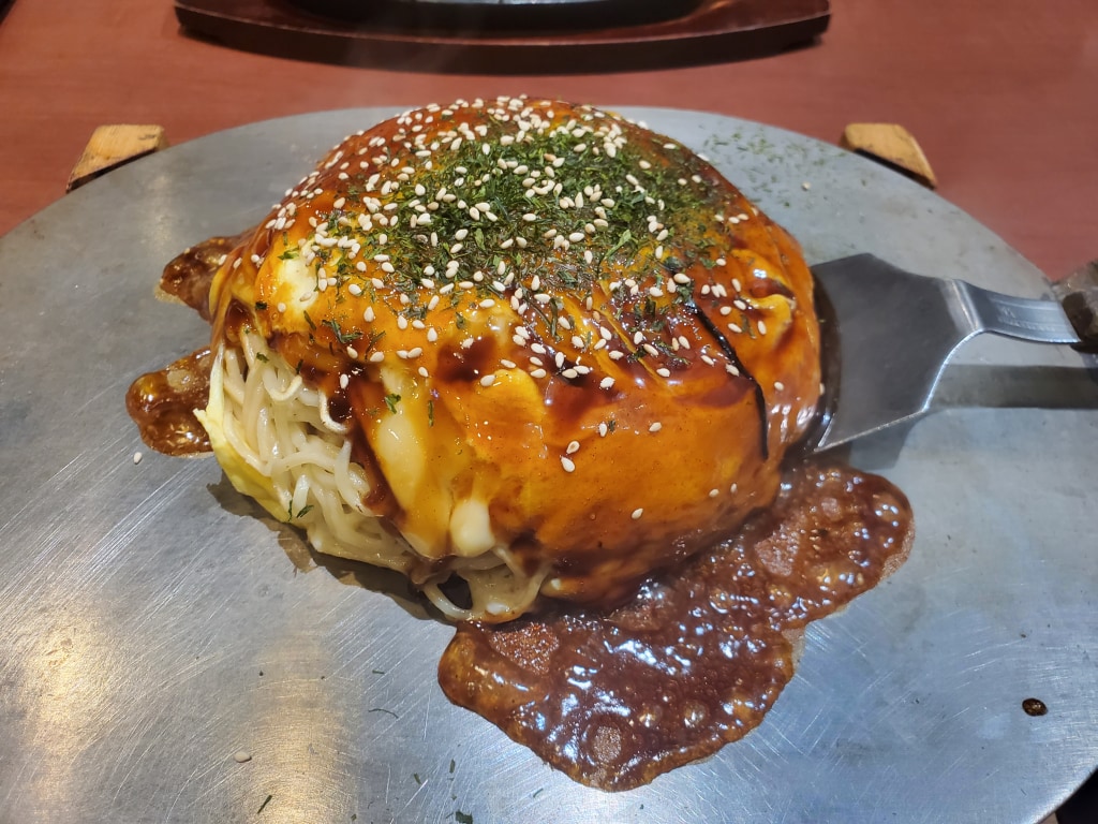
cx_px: 549
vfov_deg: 53.1
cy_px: 412
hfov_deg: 67.3
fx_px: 825
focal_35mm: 26
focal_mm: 4.3
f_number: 2.4
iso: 250
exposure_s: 1/40
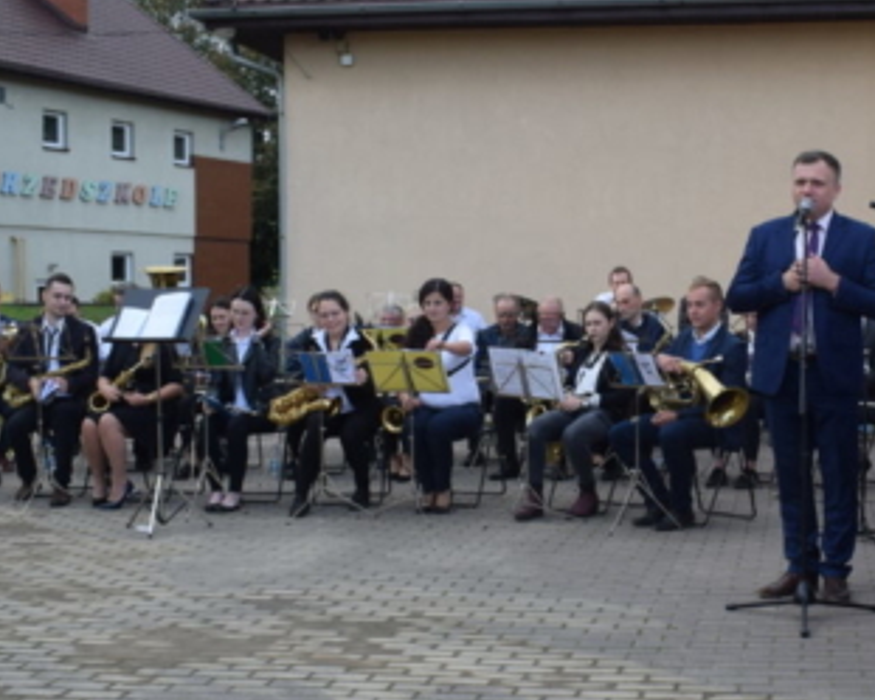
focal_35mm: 58
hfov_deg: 32.0
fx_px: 1502
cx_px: 639
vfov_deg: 26.2
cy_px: 370
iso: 360
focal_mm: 20
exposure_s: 1/250
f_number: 8
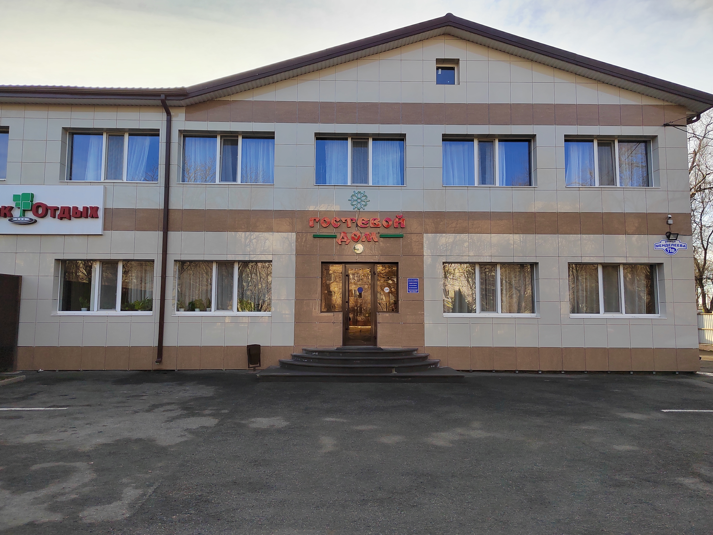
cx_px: 356
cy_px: 268
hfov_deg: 73.9
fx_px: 474
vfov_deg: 58.9
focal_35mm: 23
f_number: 1.9
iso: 219
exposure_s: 1/623
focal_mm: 5.52
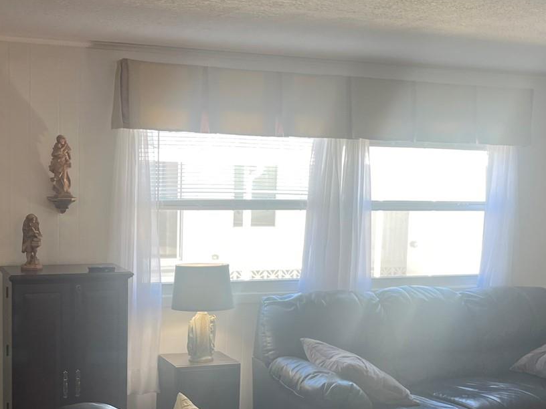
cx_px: 198
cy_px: 256
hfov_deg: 37.2
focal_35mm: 51
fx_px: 804
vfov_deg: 28.5
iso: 50
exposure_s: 1/120
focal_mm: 5.1
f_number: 1.6
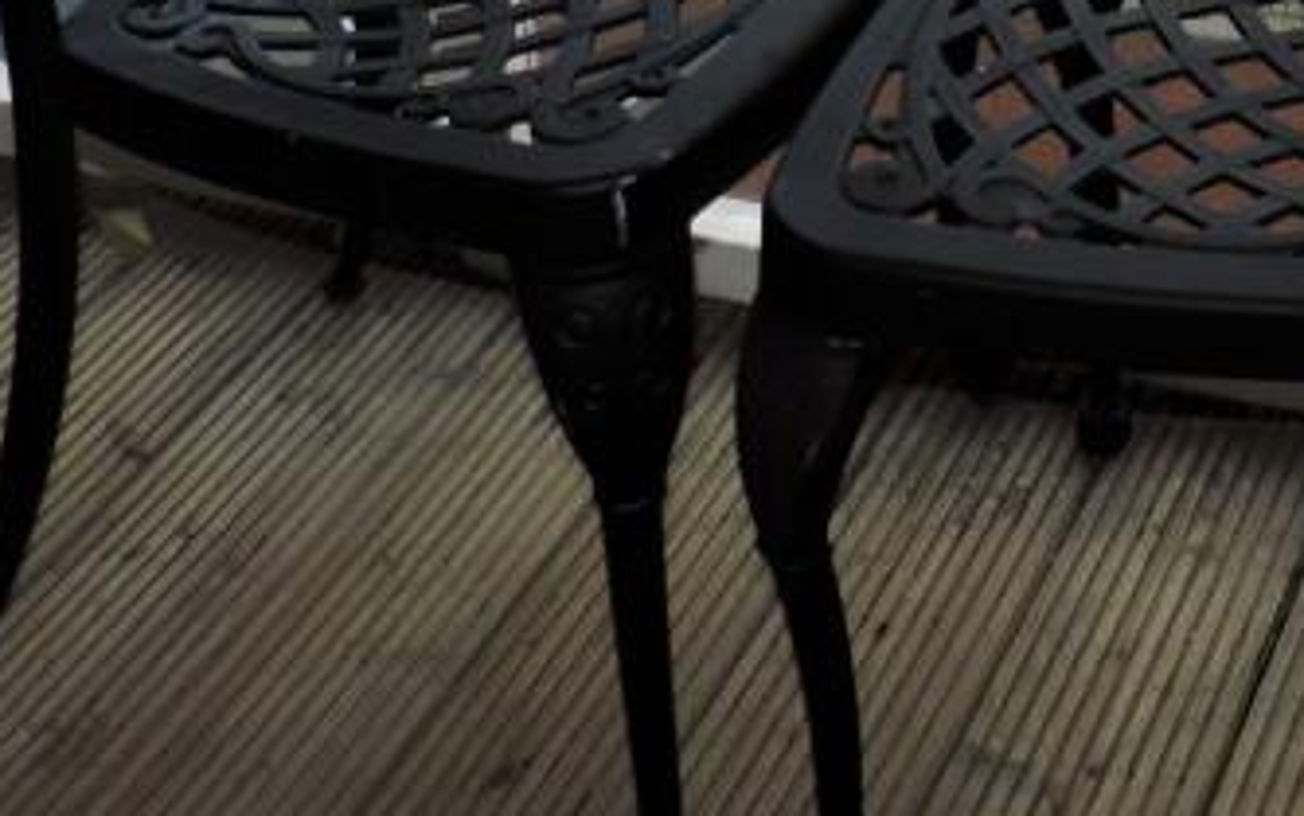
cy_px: -652
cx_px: 1167
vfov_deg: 14.7
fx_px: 2773
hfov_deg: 25.7
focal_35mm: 78
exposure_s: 1/640
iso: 100
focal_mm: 4.3
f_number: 3
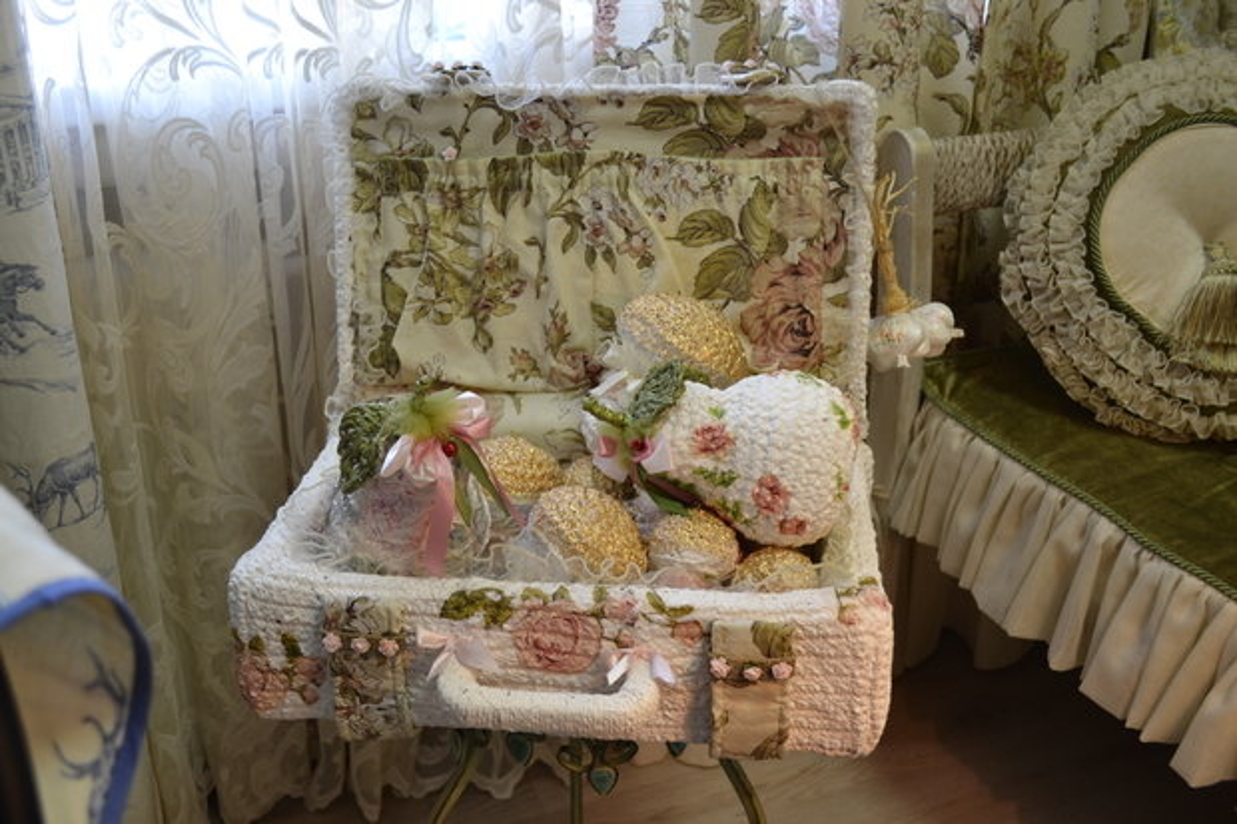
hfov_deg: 53.1
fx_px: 1237
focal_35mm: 36
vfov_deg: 36.9
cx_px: 618
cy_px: 412
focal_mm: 24
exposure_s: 1/30
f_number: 4
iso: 400
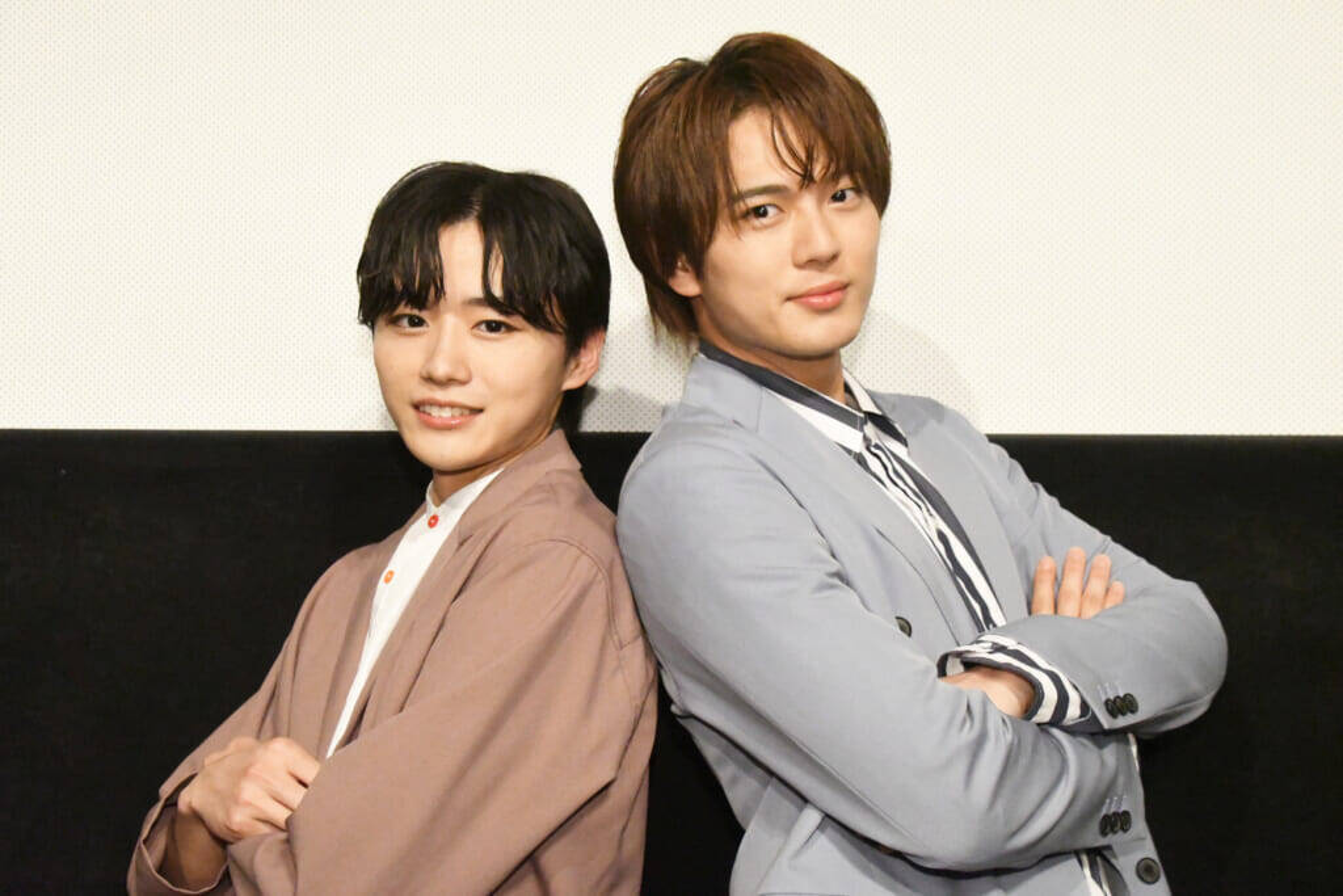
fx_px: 2238
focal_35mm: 60
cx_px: 672
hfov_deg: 33.4
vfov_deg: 22.6
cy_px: 448
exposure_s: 1/125
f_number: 6.3
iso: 16000
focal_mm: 40
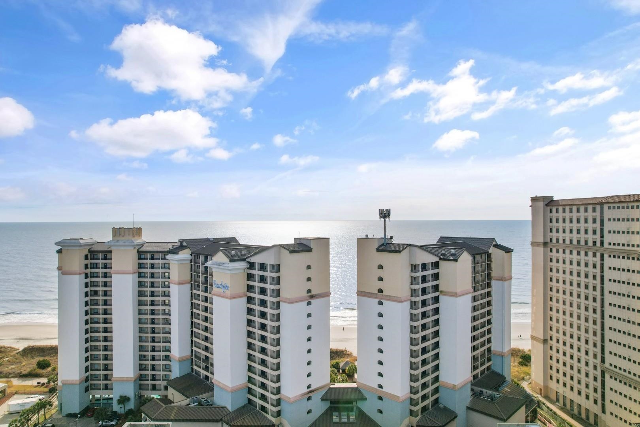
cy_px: 214
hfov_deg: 78.6
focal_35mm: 22
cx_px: 320
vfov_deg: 57.2
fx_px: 391
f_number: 2.8
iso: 100
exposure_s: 1/320
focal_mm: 8.38
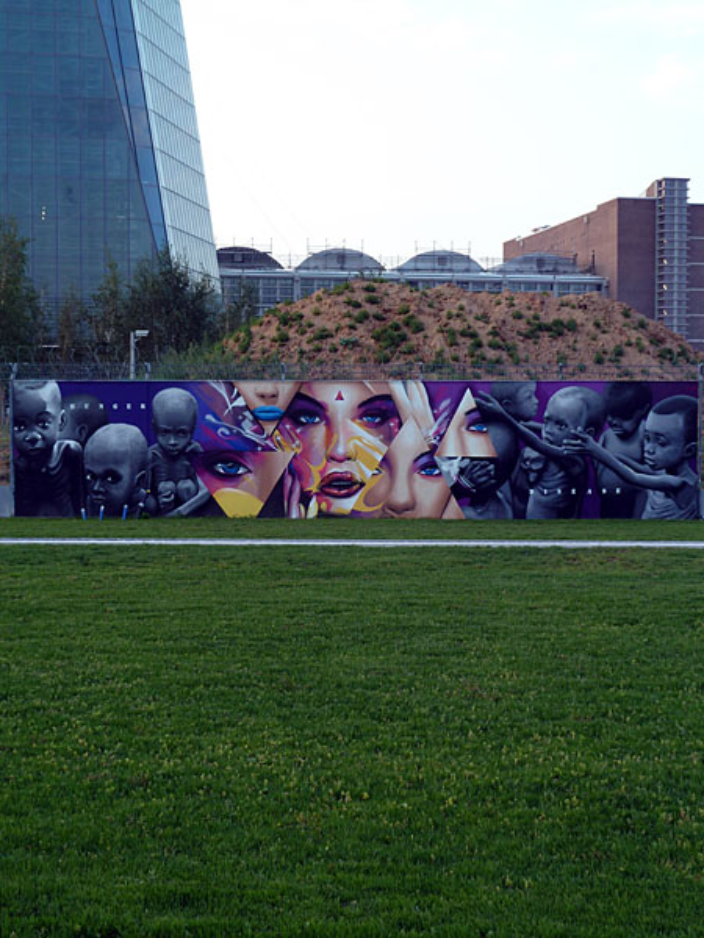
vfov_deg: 32.7
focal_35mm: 59
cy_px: 469
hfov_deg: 24.8
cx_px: 352
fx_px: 1600
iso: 80
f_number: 3.9
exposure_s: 1/50
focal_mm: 9.7
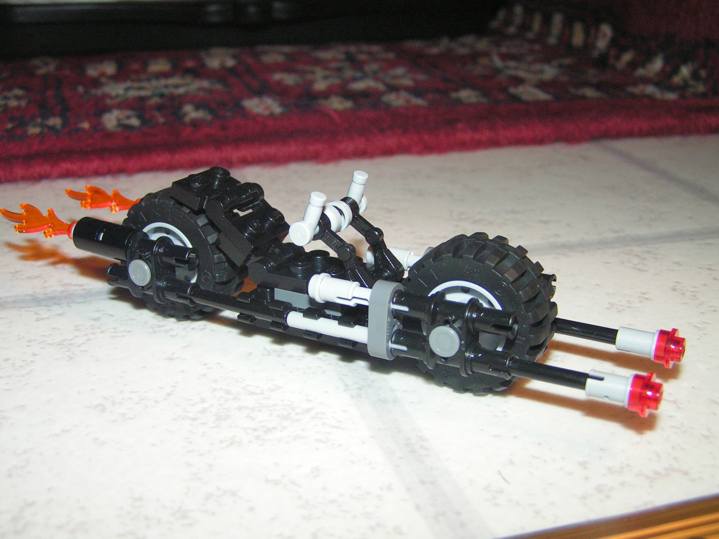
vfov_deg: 32.9
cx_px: 360
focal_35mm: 44
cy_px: 270
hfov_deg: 42.9
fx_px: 914
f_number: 2.8
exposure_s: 1/50
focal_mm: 7.4
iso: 200
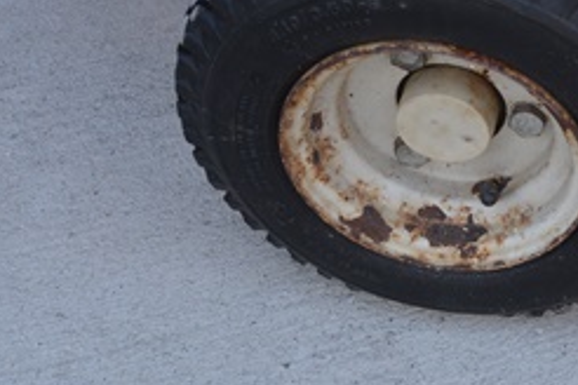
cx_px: 493
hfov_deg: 21.1
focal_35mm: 95
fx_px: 1525
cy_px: 89
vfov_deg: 14.3
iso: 360
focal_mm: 26
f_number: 5.6
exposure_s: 1/125
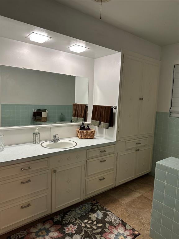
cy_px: 120
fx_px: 165
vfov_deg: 71.6
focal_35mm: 24
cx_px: 90
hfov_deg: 56.8
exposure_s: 1/60
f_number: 1.78
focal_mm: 6.86
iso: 160
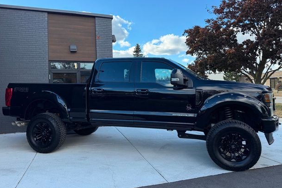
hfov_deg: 69.4
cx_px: 141
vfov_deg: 49.5
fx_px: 204
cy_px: 84
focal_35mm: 26
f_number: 1.78
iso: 100
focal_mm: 6.76
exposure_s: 1/1653
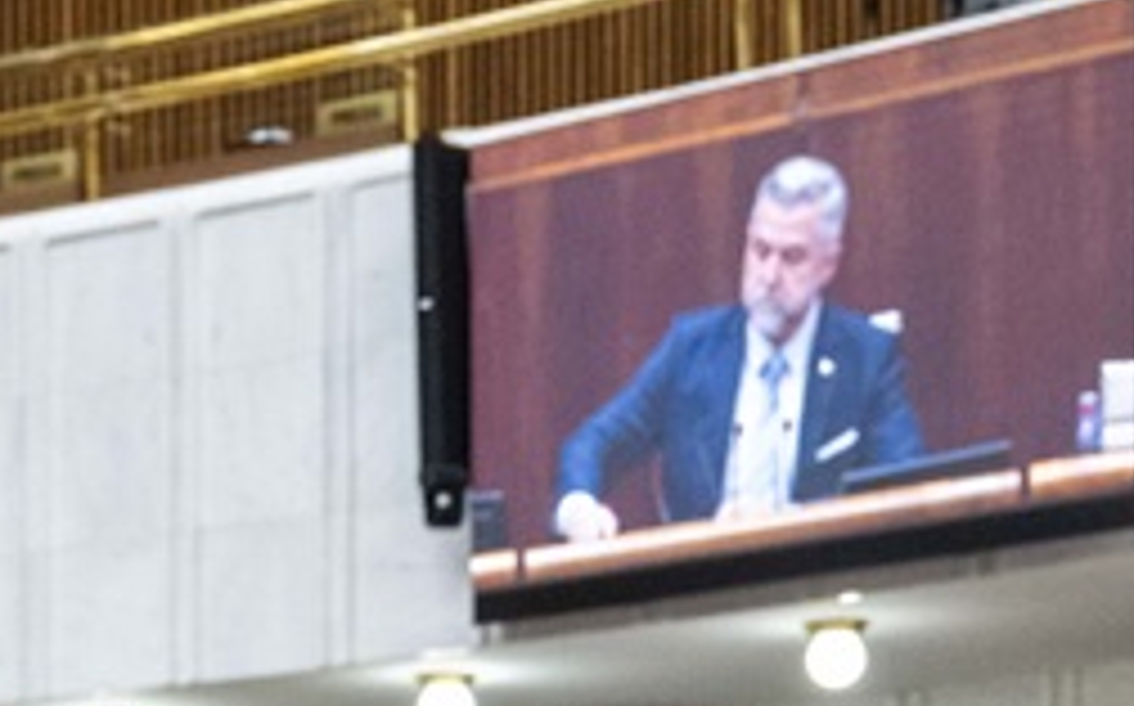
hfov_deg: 12.2
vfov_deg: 7.1
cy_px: 1792
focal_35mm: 171
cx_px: 158
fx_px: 5280
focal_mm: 33
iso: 3200
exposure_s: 1/250
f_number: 4.5
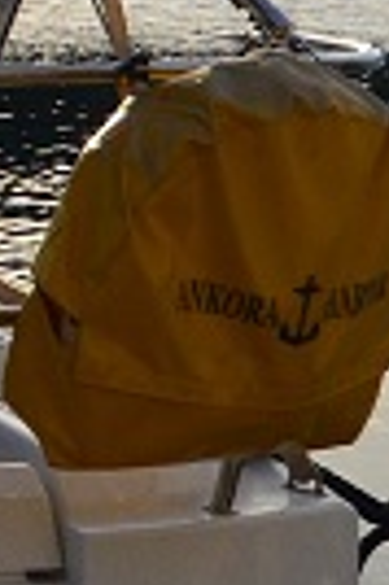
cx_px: -955
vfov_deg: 14.6
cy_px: -203
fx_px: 2177
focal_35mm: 134
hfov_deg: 8.0
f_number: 4
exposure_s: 1/8000
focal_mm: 12
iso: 450
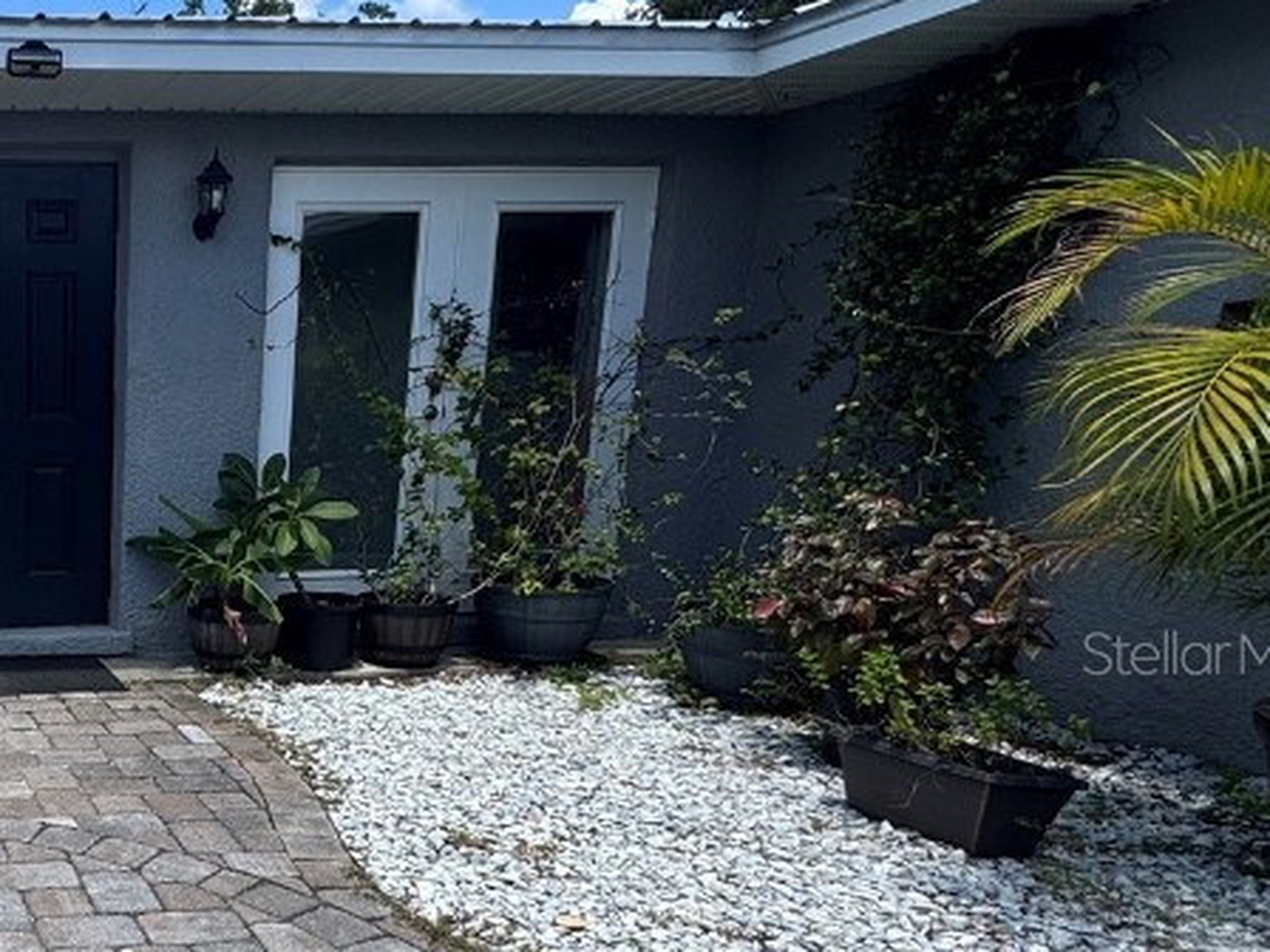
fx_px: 1174
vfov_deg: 43.4
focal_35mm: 32
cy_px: 652
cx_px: -102
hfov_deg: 44.5
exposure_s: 1/868
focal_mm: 2.22
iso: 40
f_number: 2.2
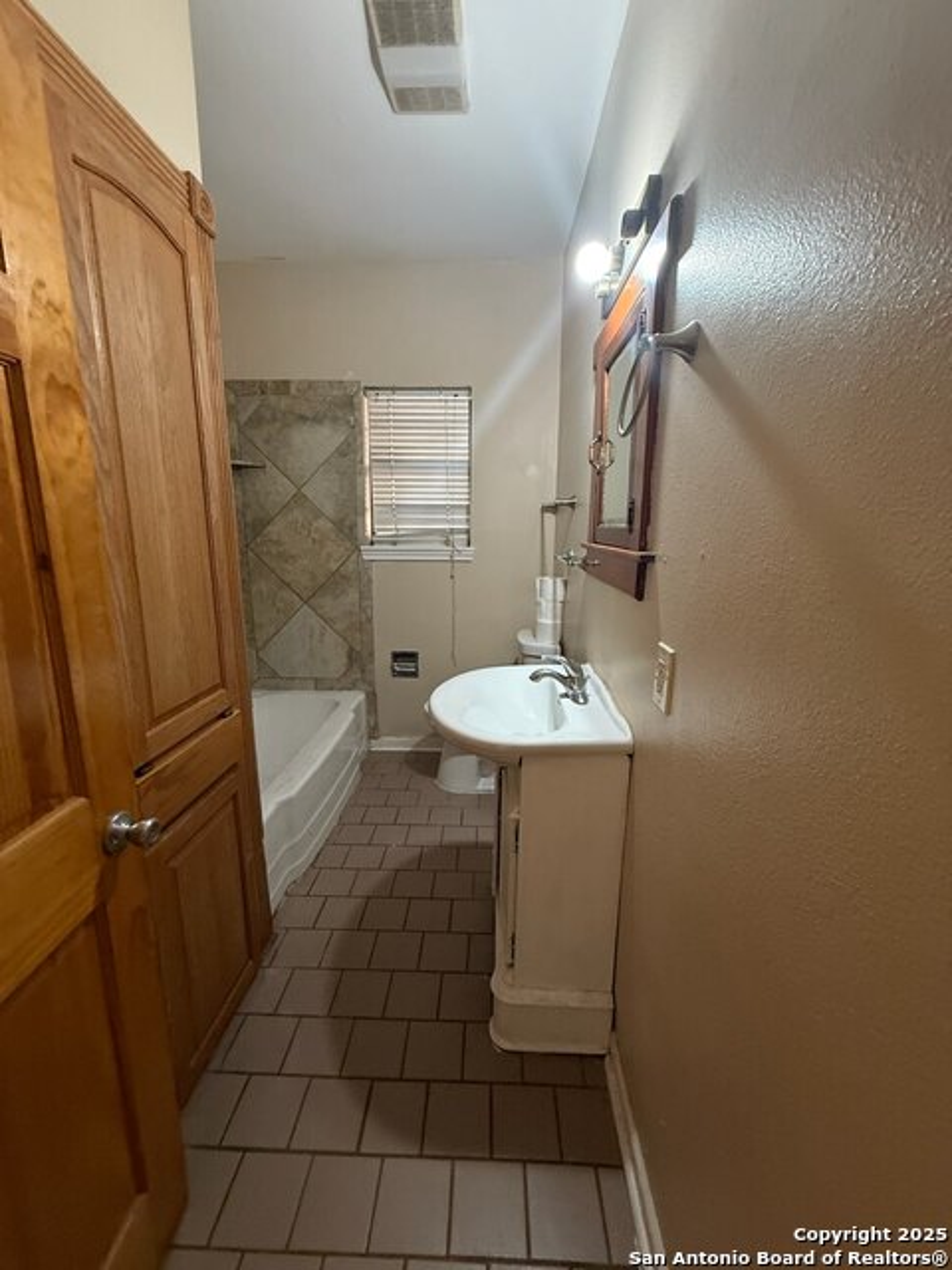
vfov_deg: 102.1
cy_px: 635
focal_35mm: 14
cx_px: 476
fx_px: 513
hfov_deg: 85.7
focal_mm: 2.22
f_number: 2.2
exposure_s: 1/60
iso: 320
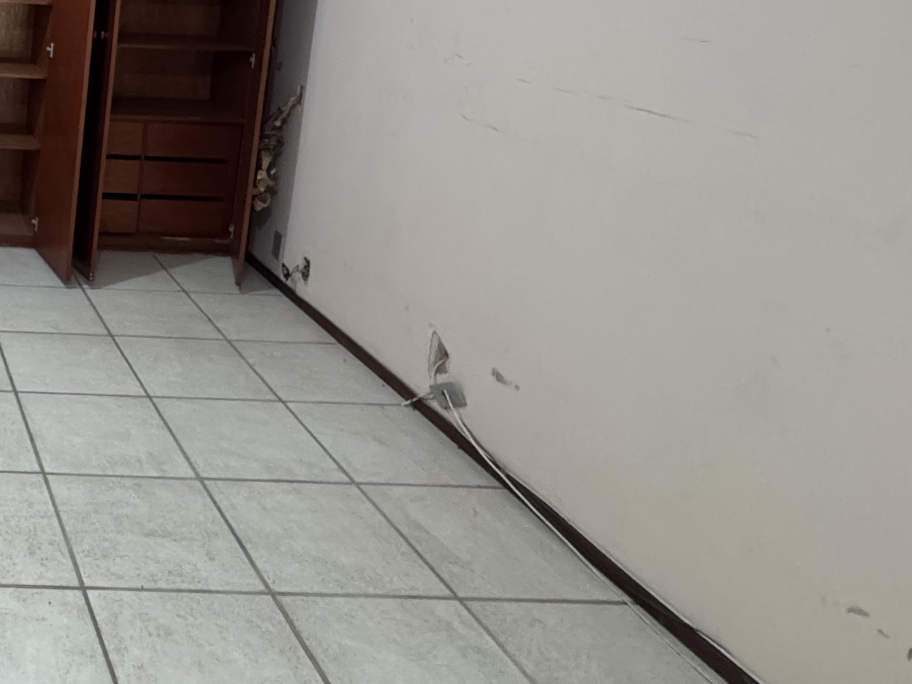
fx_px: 922
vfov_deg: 37.8
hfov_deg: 40.3
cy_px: 59
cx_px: -135
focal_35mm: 35
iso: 640
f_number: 2.2
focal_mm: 2.22
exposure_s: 1/60
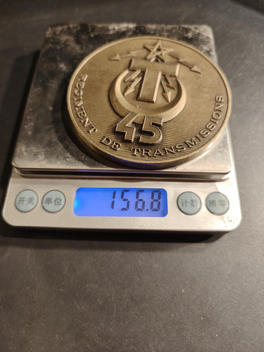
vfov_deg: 73.9
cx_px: 132
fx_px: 234
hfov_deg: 58.9
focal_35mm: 23
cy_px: 176
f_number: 1.6
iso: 100
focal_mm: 6.06
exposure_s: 1/100
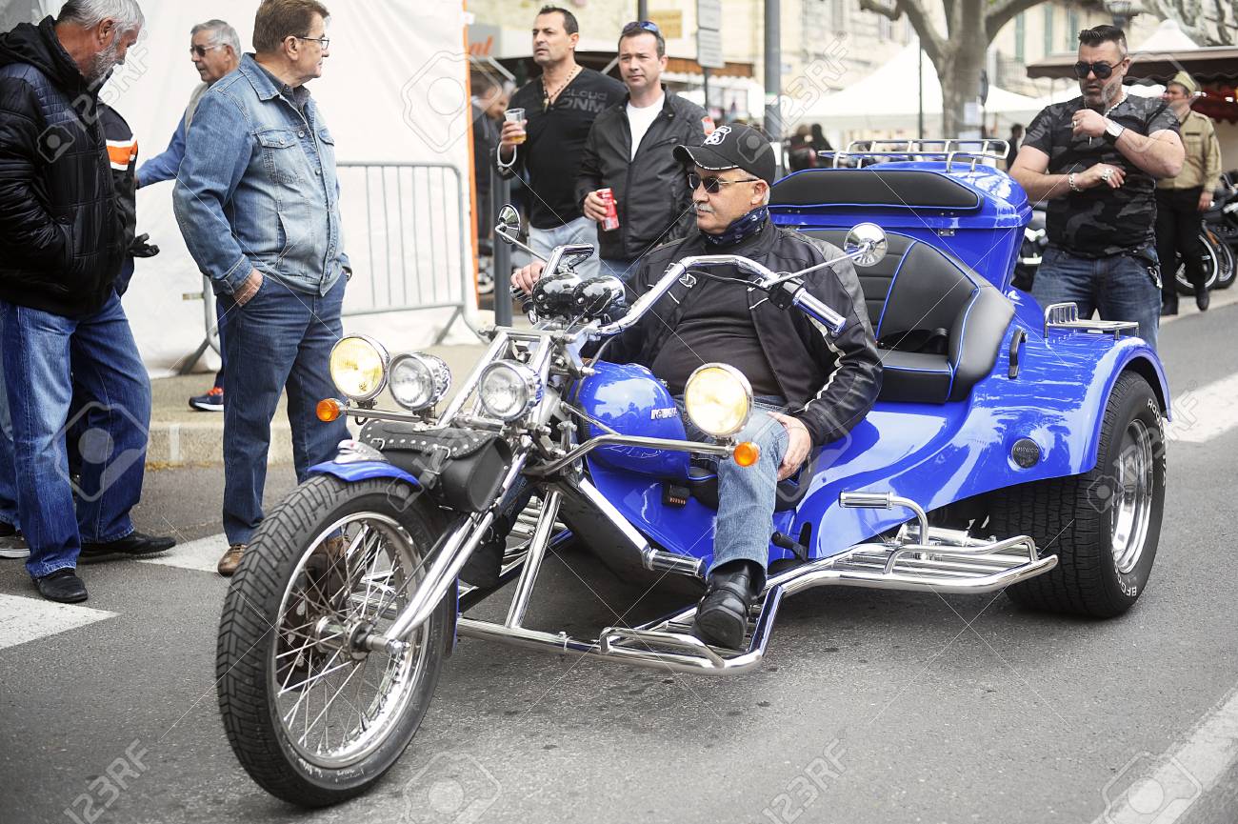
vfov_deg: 24.6
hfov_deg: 36.3
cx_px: 619
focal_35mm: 55
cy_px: 412
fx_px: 1890
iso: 400
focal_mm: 55
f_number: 2.8
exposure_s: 1/500
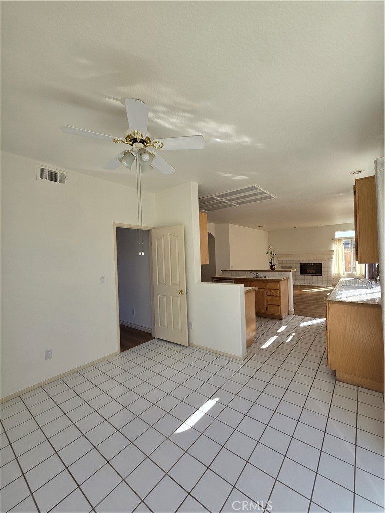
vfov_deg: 106.2
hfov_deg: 89.9
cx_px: 192
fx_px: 193
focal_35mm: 13
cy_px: 256
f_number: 2.2
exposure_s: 1/342
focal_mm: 2.2
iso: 50
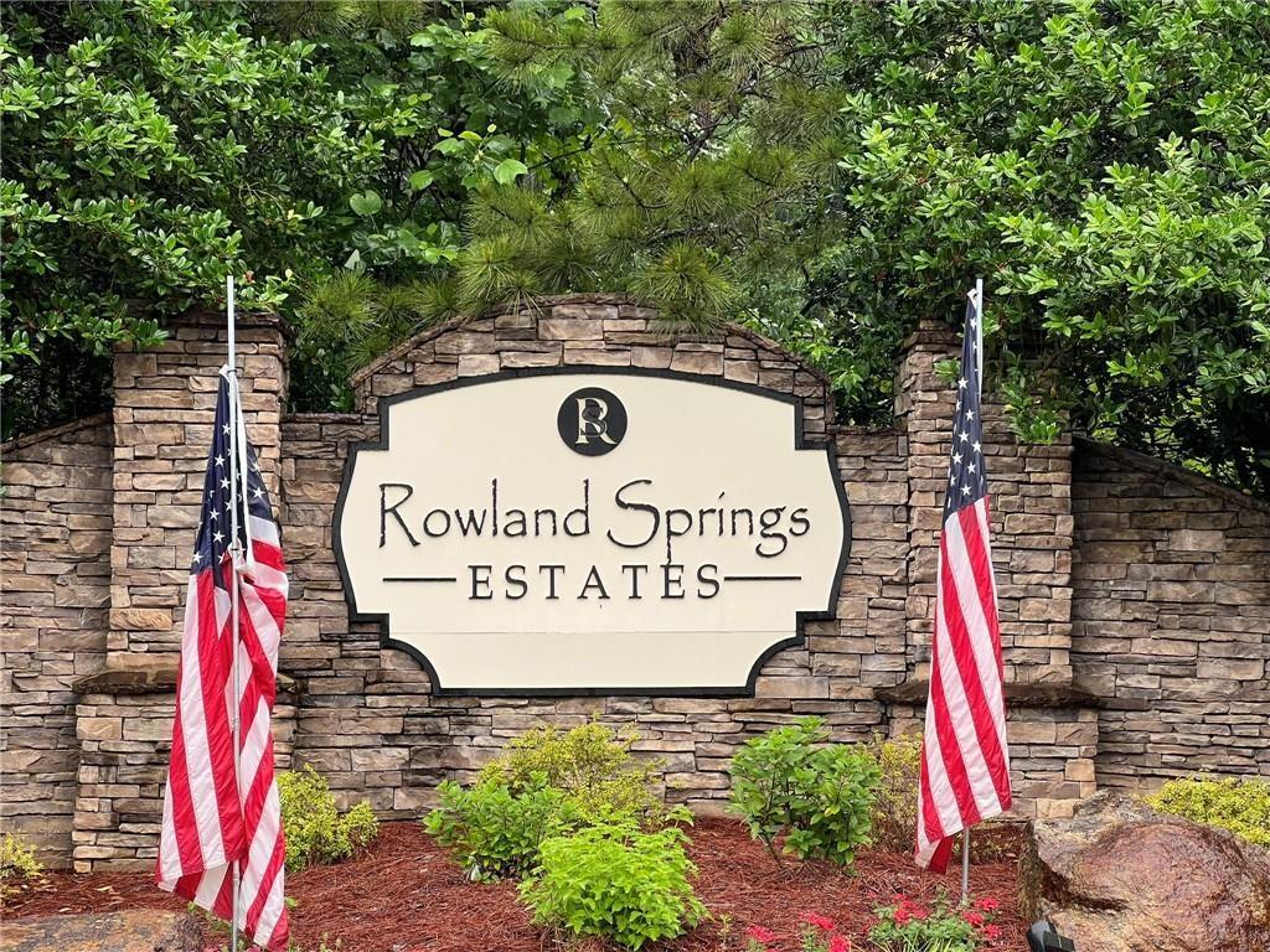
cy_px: 476
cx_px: 635
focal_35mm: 77
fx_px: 2825
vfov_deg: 19.1
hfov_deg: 25.3
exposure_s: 1/99
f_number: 2.8
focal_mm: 9
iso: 32
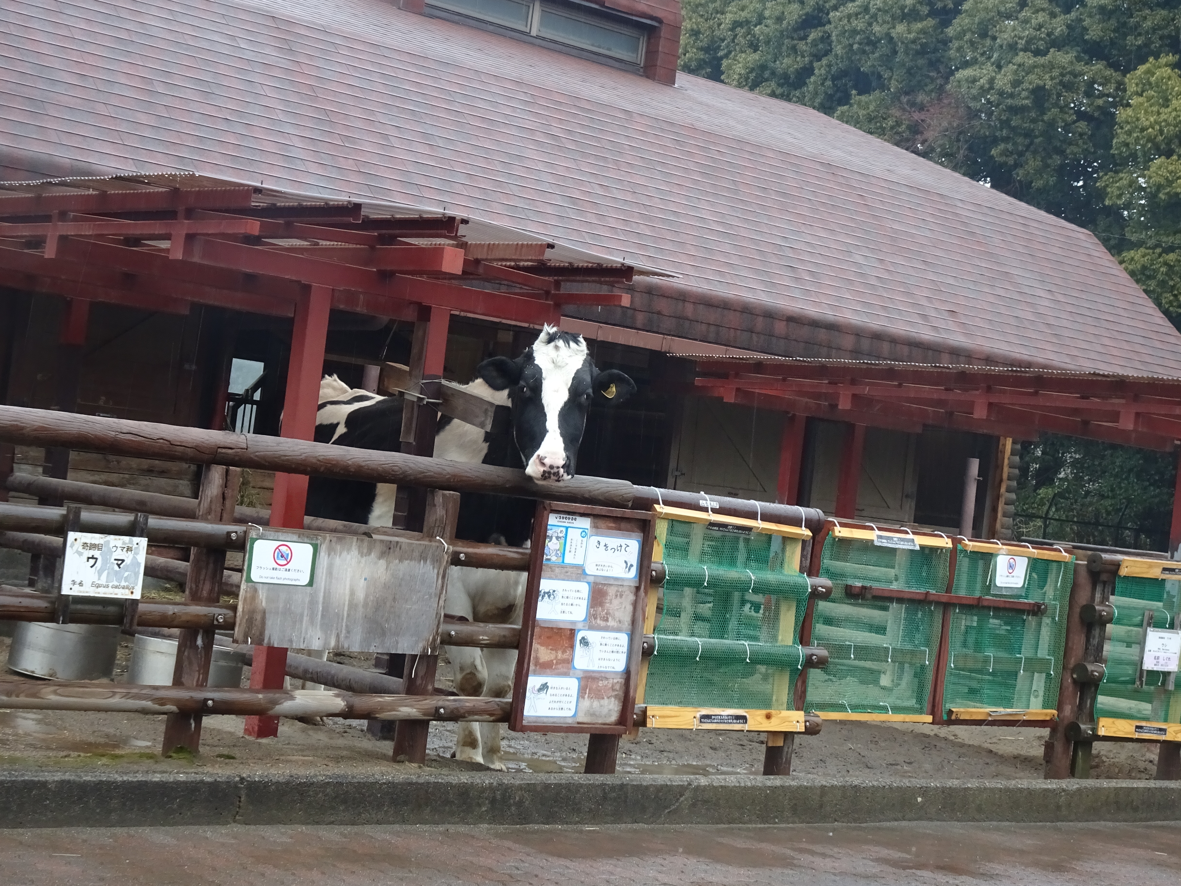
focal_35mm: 62
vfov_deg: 23.7
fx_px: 2115
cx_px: 590
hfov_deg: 31.2
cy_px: 443
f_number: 4.5
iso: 250
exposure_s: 1/80
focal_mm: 10.59
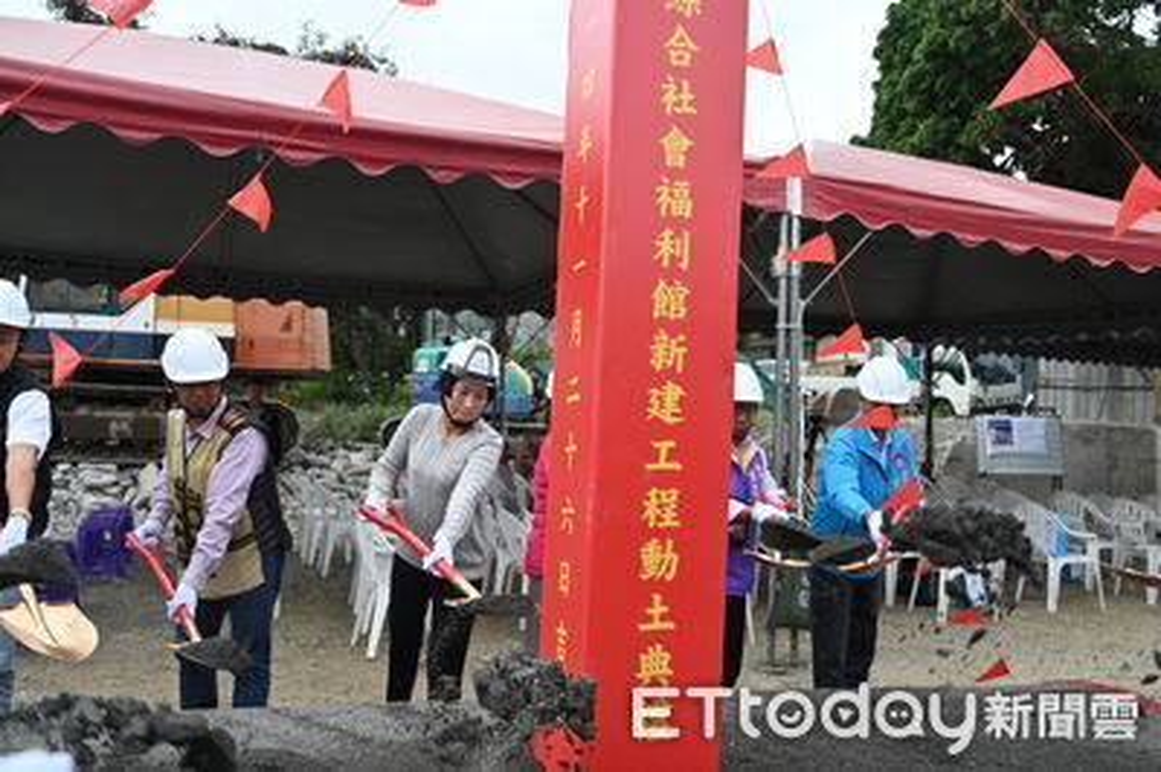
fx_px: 1047
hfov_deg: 58.0
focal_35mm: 32
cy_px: 386
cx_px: 580
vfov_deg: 40.5
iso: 100
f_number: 5.6
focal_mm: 32.5
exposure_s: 1/250
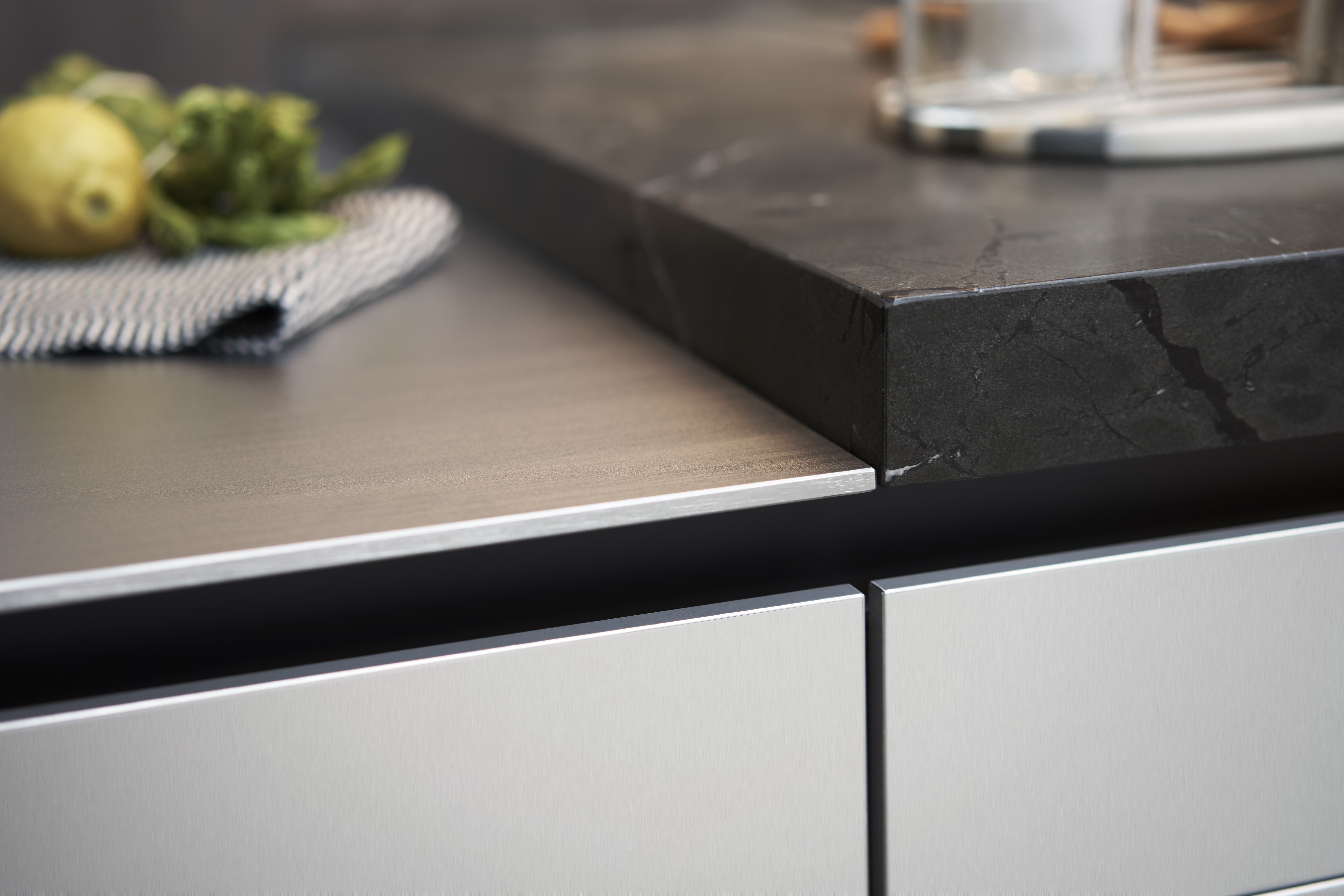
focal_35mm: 55
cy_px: 448
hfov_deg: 36.2
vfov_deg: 24.6
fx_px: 2053
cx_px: 672
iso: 125
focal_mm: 55
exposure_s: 1/60
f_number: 2.4
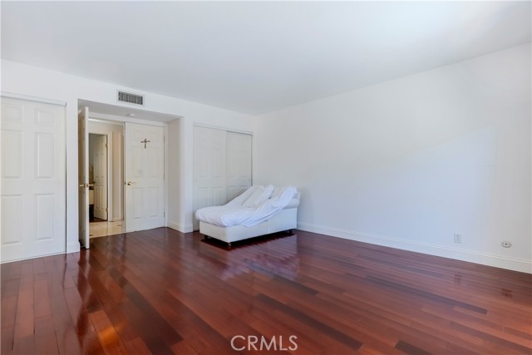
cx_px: 266
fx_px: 236
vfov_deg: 73.8
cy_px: 178
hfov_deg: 96.7
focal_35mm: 16
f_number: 9
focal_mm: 16
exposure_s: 1/30
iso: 100
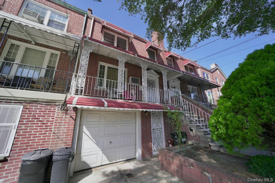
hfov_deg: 112.6
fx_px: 92
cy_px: 92
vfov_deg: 90.0
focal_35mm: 12
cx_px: 138
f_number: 6.3
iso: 200
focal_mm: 12
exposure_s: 1/320
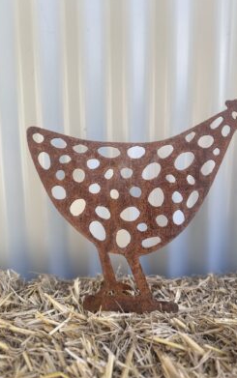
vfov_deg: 70.4
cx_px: 132
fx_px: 268
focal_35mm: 26
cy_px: 189
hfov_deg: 47.6
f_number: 1.78
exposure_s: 1/522
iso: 80
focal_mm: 6.76
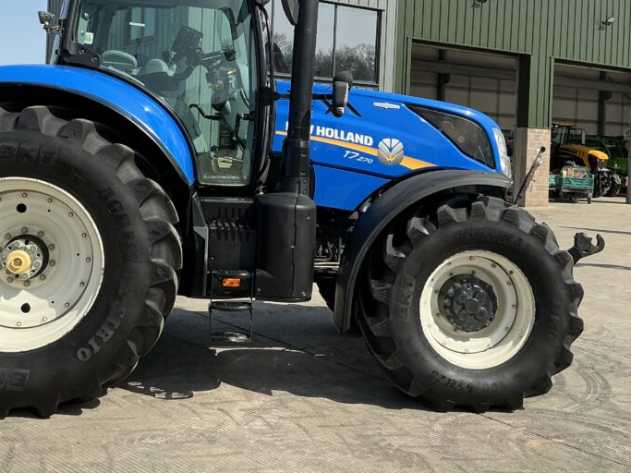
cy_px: 140
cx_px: 275
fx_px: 765
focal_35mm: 42
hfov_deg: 44.7
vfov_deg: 33.9
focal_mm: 3
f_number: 1.8
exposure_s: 1/1490
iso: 25
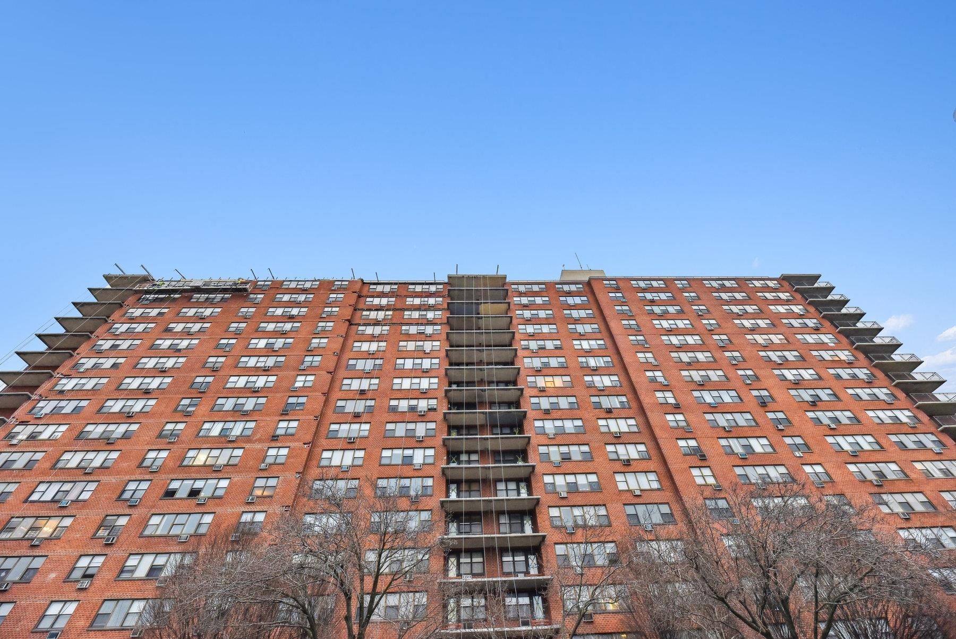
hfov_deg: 104.2
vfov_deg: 81.3
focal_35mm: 14
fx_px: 372
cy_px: 320
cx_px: 478
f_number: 5.6
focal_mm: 14
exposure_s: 1/400
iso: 1600
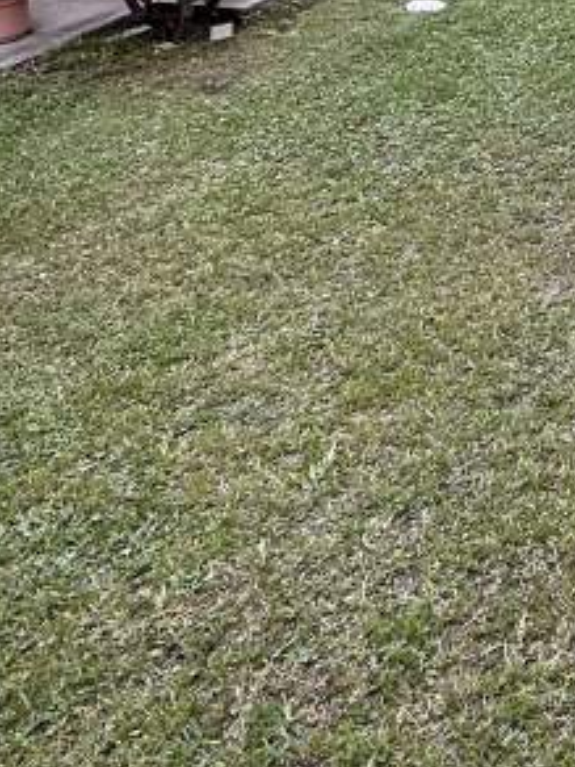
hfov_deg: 22.6
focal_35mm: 58
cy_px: -18
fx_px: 1285
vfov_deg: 30.6
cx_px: 744
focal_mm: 2.22
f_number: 2.2
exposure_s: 1/206
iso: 40
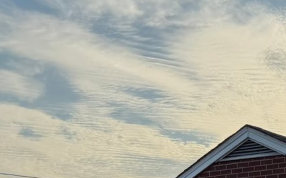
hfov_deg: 18.9
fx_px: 701
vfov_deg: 13.2
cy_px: 313
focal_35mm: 90
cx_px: 479
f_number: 1.78
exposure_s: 1/3145
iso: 80
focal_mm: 6.76
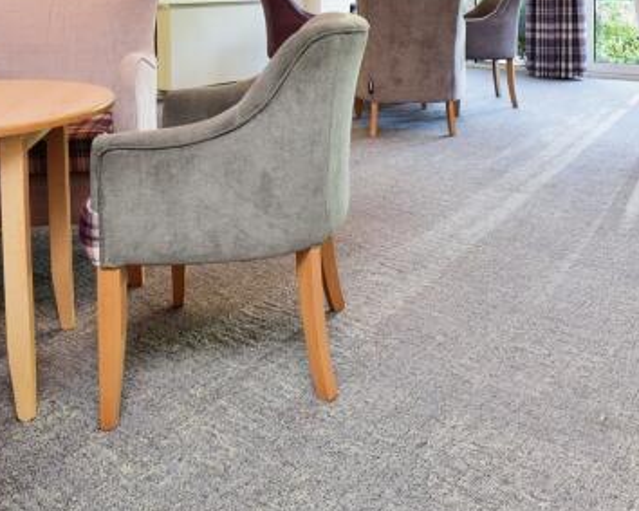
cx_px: 496
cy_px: -35
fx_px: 718
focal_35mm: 38
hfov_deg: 45.9
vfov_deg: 34.4
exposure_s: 1/8
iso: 400
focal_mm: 14
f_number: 8
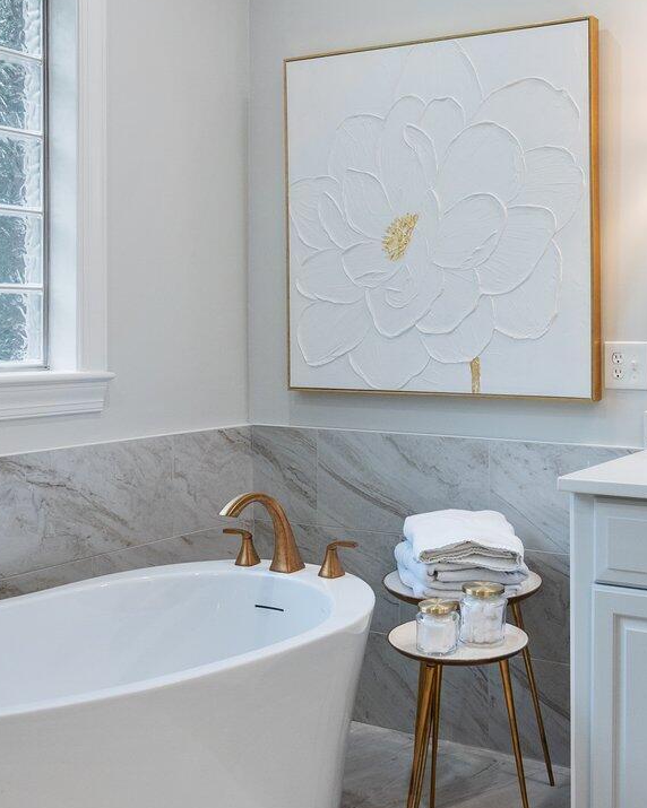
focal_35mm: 43
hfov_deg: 34.0
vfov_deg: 42.7
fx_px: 1029
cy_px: 322
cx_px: 508
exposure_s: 1/100
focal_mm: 16
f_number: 4
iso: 250
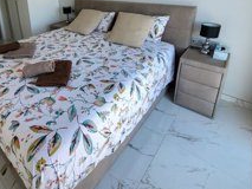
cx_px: 80
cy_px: 35
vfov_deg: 56.3
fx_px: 160
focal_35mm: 22
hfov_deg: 73.6
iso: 32
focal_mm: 1.74
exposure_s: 1/100
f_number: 2.2
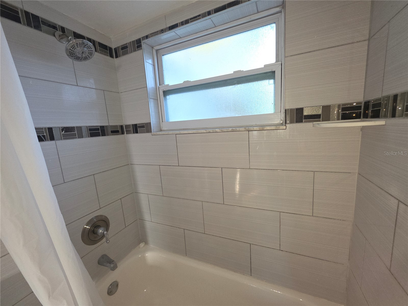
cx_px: 204
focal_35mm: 13
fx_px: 153
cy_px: 153
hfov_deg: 106.2
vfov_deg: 89.9
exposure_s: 1/60
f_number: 1.9
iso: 125
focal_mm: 2.2
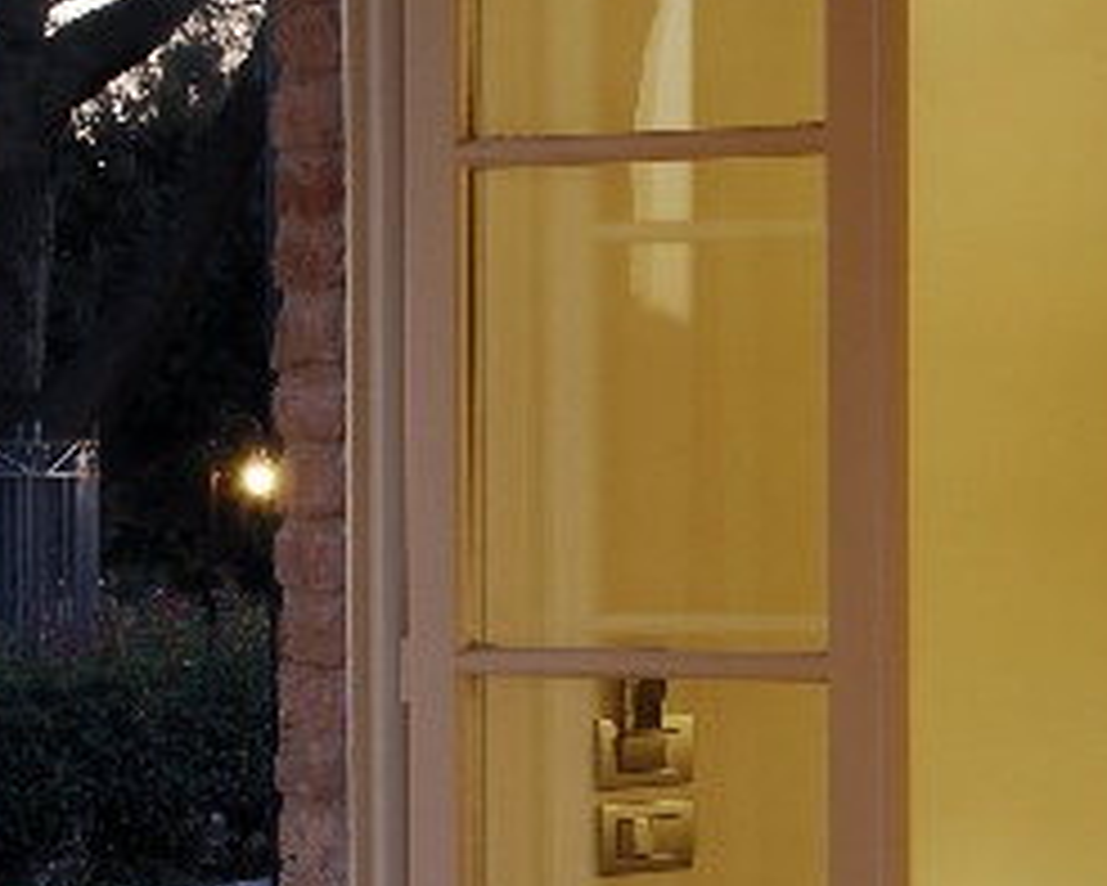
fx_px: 3605
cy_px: 567
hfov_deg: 17.2
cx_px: 1012
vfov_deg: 14.0
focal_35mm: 110
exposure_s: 3
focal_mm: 24
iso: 200
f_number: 11
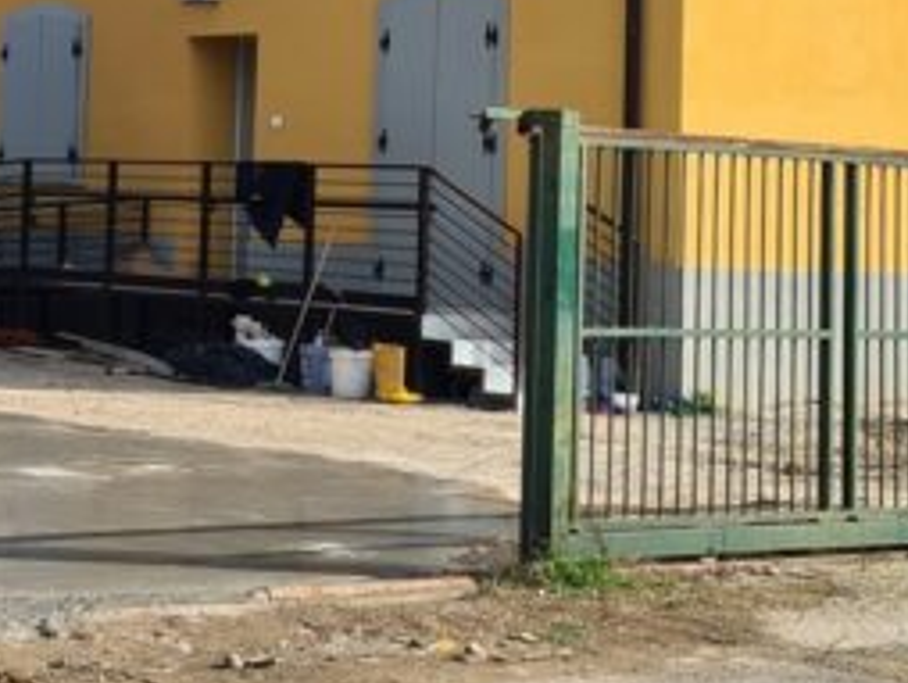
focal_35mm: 88
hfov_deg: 22.2
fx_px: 2310
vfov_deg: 16.4
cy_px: -34
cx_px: 372
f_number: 1.8
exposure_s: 1/2768
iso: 50
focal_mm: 5.4
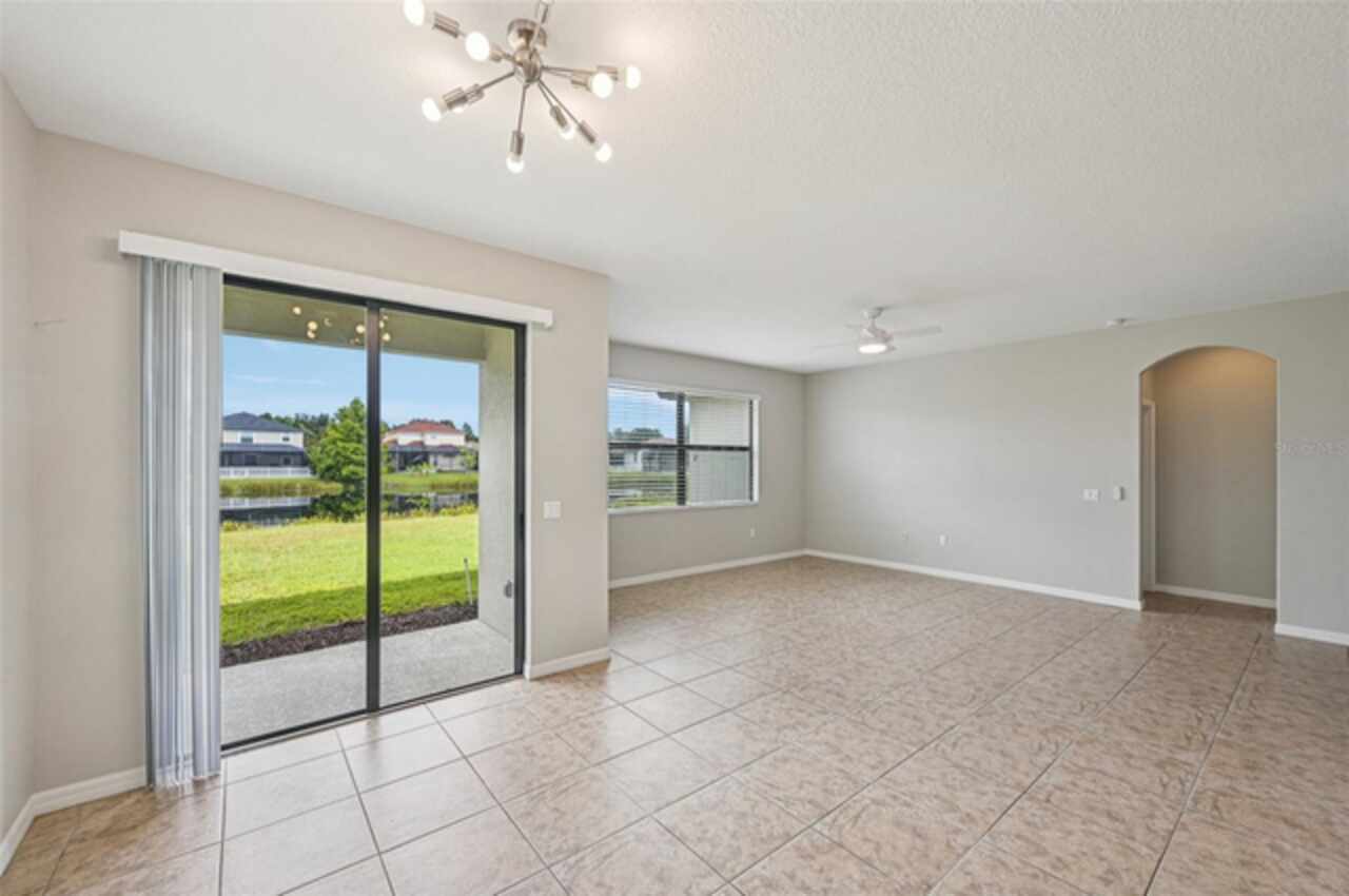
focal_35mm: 14
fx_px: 524
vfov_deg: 81.1
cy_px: 448
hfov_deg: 104.3
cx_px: 674
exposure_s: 1/320
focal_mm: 14
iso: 400
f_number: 8
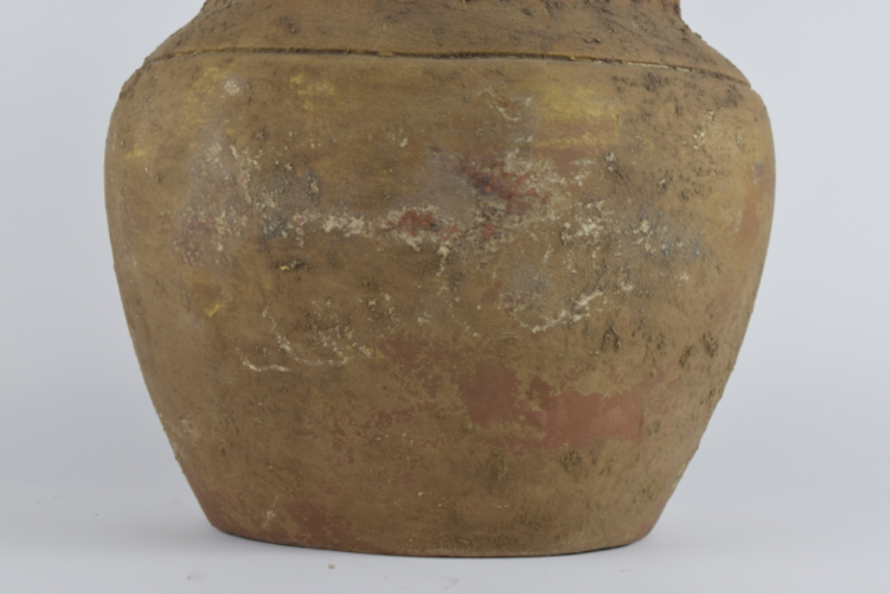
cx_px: 445
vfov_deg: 23.8
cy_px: 297
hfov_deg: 35.0
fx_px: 1409
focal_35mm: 57
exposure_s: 1/125
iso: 400
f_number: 9
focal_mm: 38
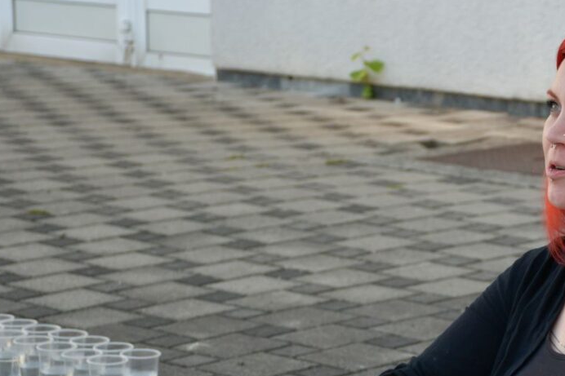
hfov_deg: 13.3
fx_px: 2401
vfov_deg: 8.9
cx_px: 483
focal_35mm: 153
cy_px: 326
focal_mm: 56
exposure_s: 1/250
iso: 320
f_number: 5.6
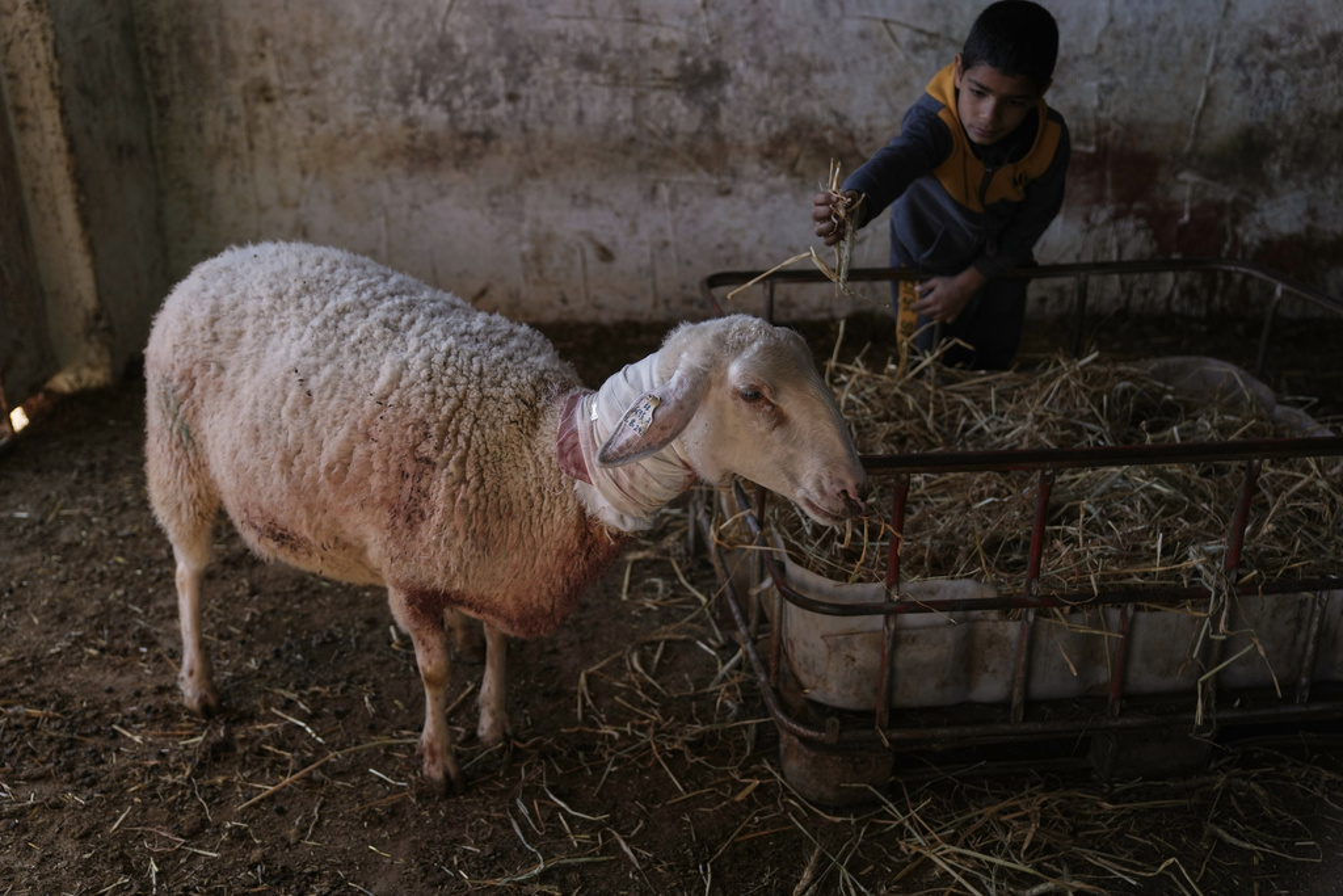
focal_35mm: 36
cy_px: 448
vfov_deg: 36.9
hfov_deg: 53.1
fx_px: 1343
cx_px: 672
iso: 320
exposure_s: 1/1250
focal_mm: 36
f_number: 2.8
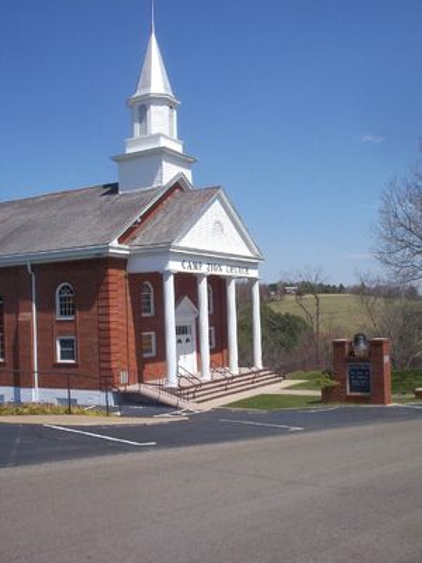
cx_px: 211
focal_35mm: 39
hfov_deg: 36.8
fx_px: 634
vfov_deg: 47.9
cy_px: 282
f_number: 8
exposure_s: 1/424
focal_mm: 6
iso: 100
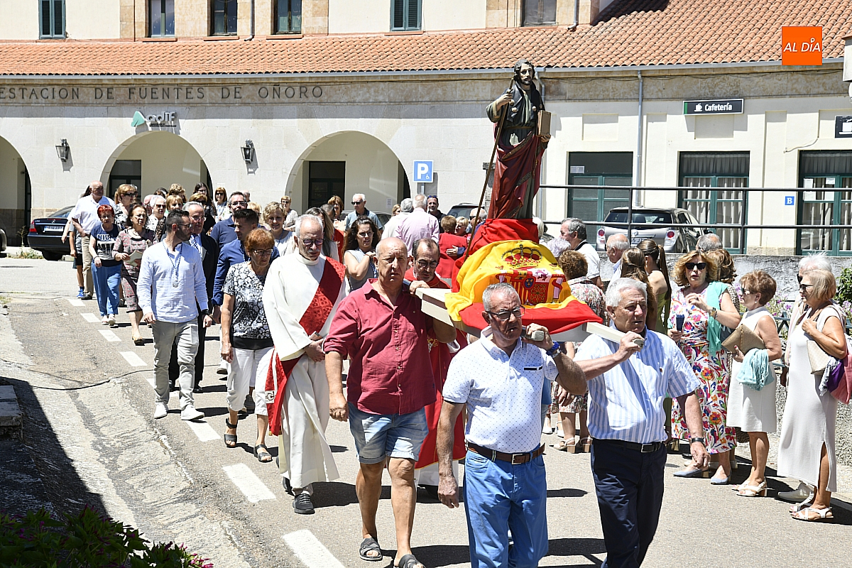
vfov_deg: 20.6
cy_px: 284
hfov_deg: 30.5
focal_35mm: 66
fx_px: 1562
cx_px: 426
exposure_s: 1/125
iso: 160
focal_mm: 66
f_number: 13
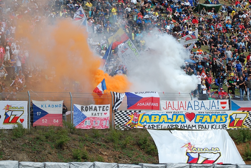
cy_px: 84
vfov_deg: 10.6
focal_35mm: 129
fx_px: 899
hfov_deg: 15.9
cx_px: 126
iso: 200
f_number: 5.6
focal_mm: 86
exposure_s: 1/1250
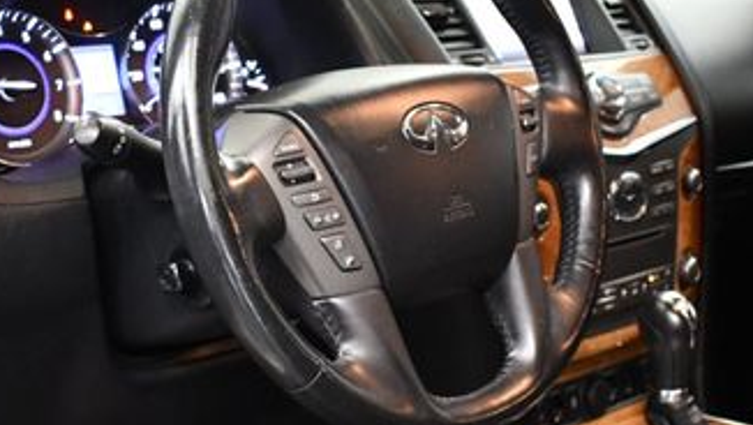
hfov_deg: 28.5
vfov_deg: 16.4
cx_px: 303
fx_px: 1479
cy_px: 217
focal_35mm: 74
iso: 3600
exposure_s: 1/60
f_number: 3.5
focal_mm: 18
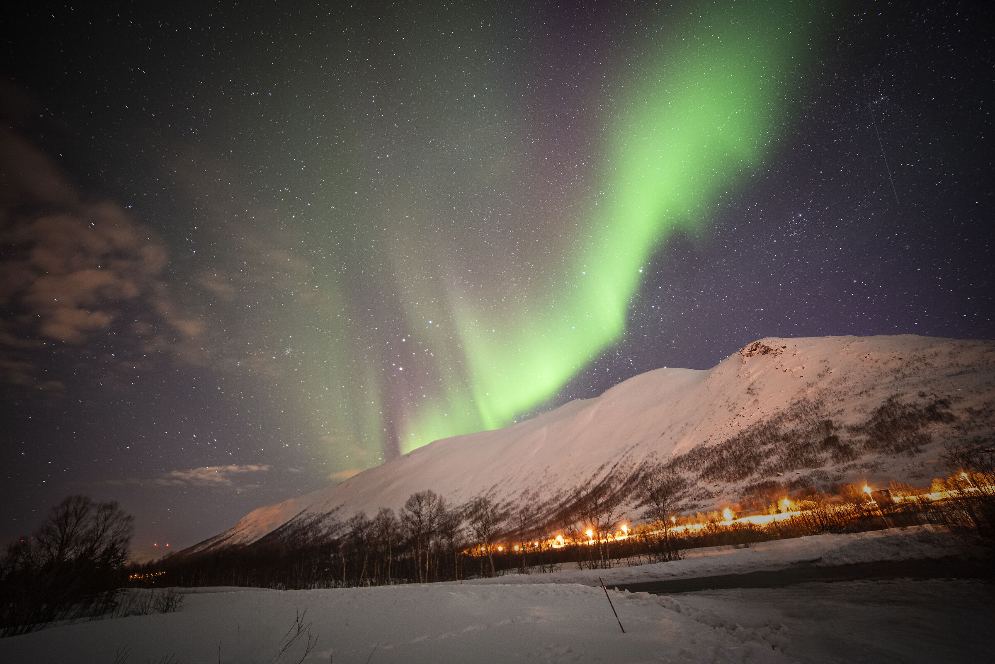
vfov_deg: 81.3
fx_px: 387
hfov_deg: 104.2
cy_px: 332
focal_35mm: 14
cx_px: 498
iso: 3200
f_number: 2.8
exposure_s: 30
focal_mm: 14
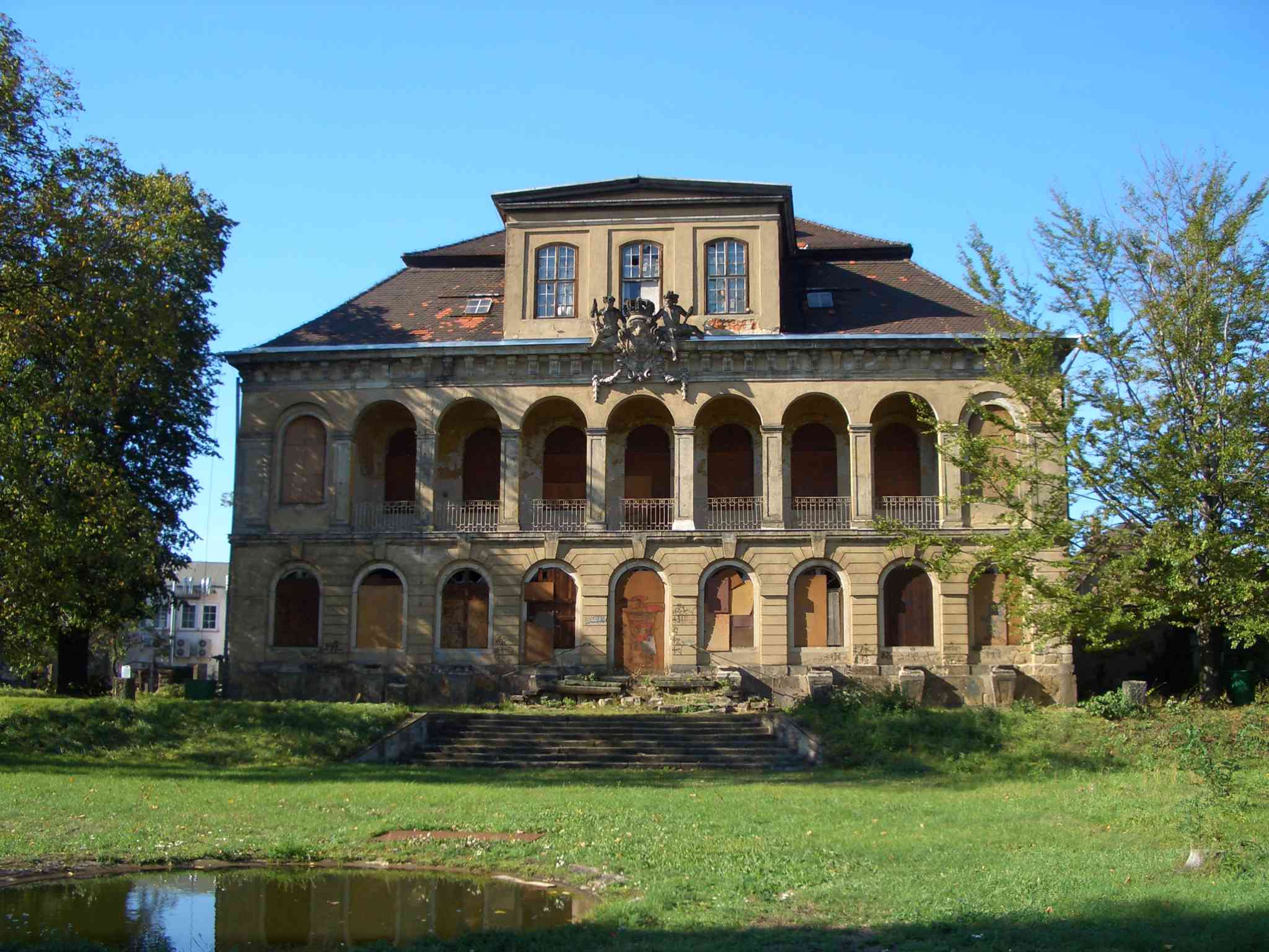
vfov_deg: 40.7
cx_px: 634
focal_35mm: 35
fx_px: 1283
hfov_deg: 52.6
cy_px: 476
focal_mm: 5.8
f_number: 4.3
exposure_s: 1/250
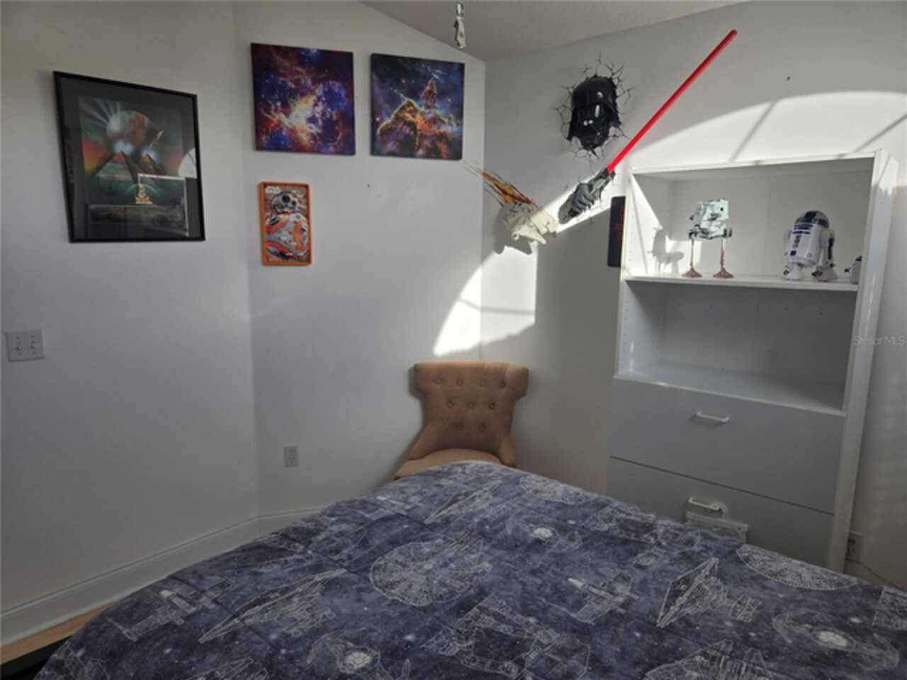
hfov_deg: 73.9
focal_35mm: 23
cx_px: 454
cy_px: 340
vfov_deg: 58.9
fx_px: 603
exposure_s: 1/283
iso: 25
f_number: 1.8
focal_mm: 5.4
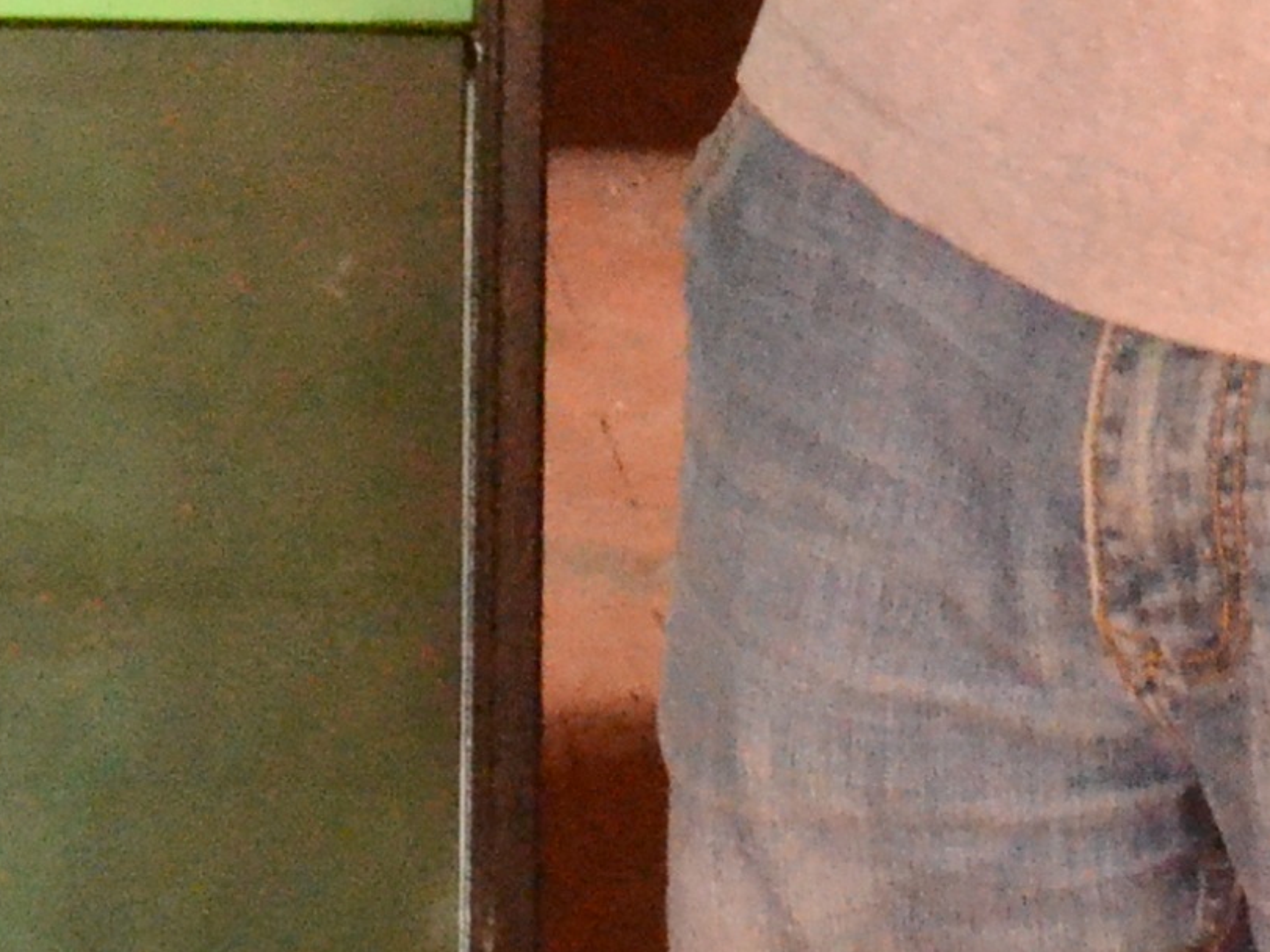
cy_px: -965
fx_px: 7703
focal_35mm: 210
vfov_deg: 6.8
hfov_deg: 9.4
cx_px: 308
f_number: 5
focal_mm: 24
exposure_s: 1/100
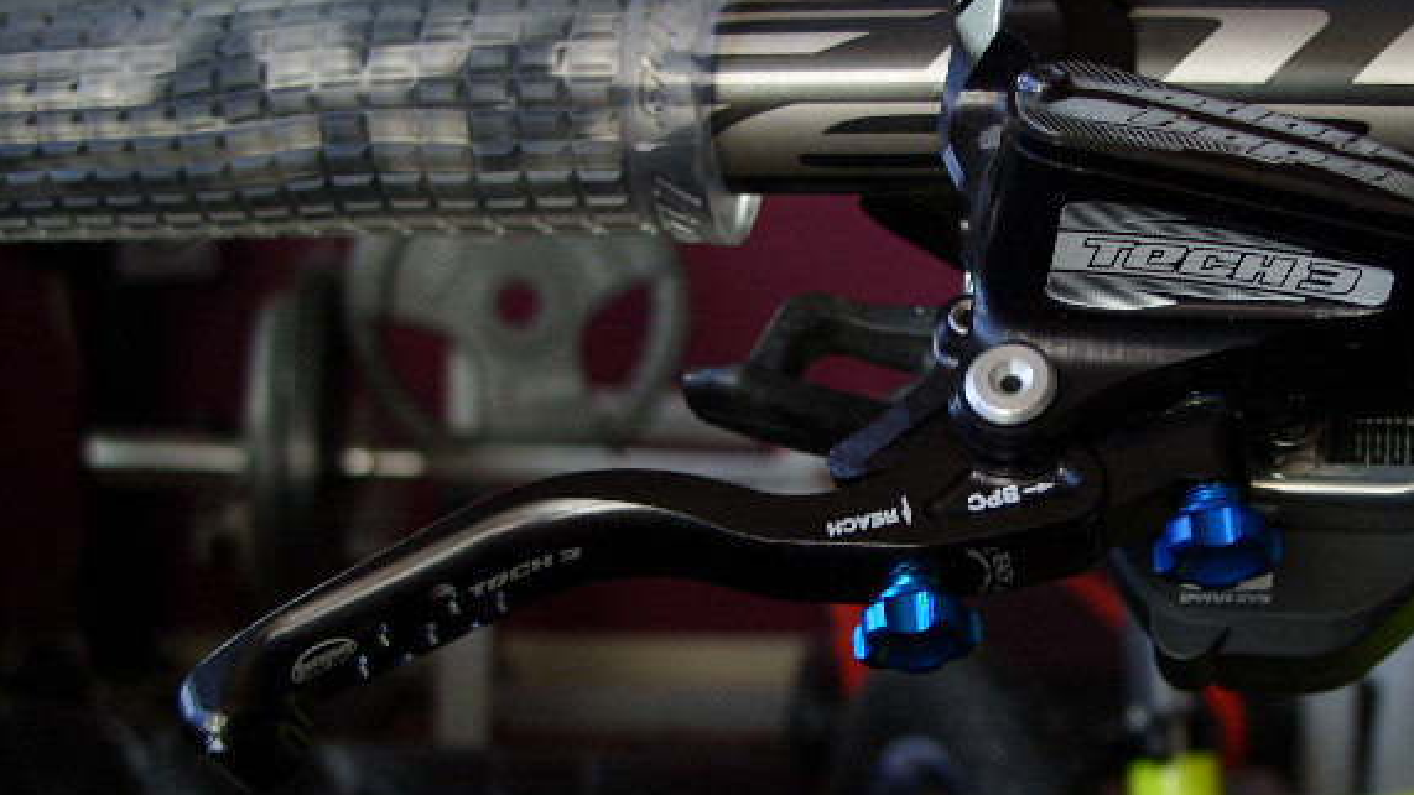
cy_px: 506
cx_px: 920
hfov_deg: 38.2
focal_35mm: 54
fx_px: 2024
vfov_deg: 22.2
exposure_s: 1/30
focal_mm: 7.8
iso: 50
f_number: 2.8
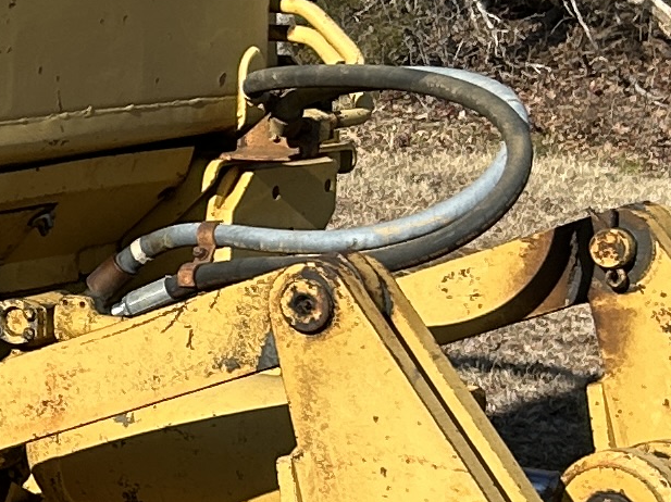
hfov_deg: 10.7
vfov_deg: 8.7
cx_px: -634
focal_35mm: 170
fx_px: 3293
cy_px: 236
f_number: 1.5
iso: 50
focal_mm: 5.7
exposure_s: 1/3356
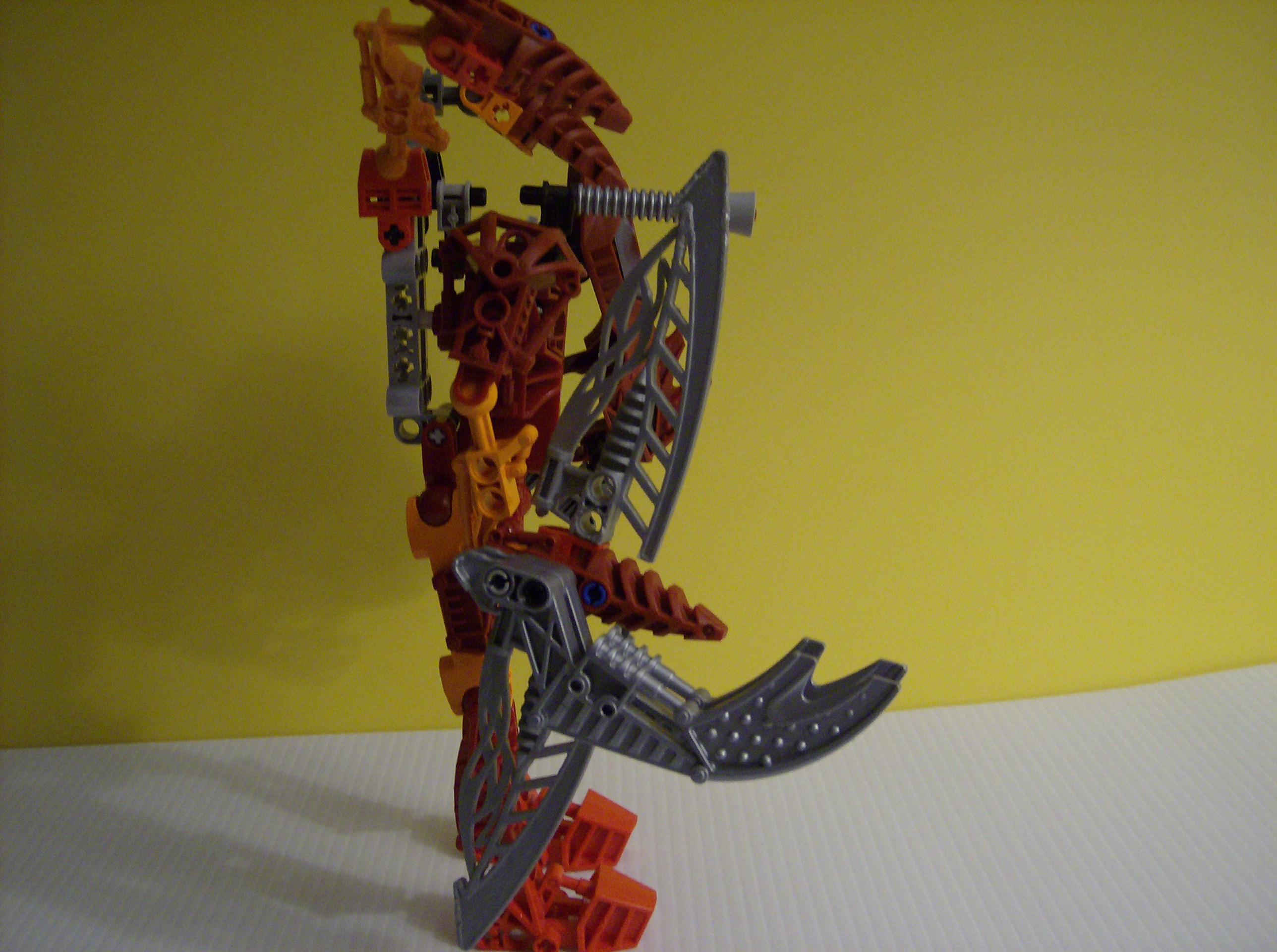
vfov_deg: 39.5
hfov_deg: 51.5
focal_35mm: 36
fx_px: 1325
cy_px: 476
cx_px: 638
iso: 200
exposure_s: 1/44.5
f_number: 2.8
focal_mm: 6
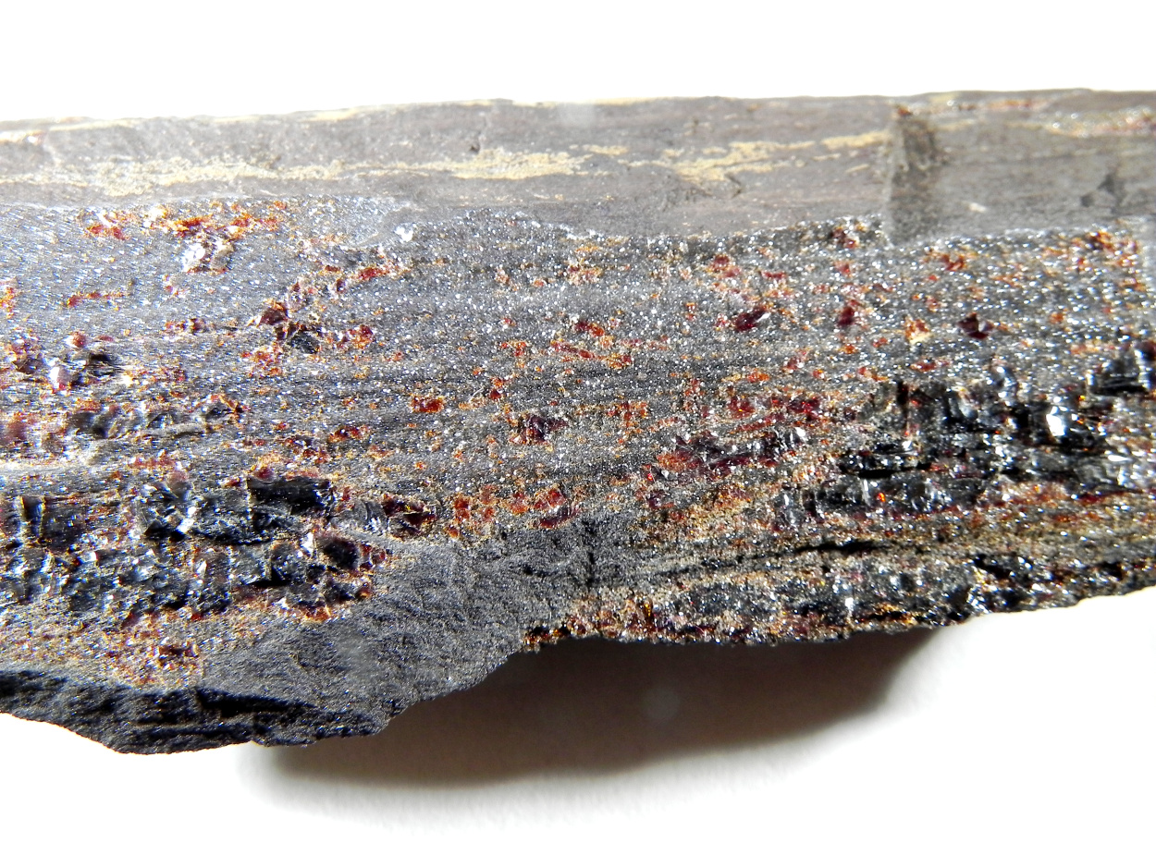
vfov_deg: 28.0
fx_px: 1737
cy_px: 434
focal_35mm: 52
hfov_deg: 36.8
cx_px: 578
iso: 160
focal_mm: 9.2
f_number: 5.6
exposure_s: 1/40
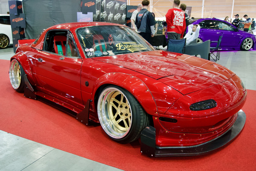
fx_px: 224
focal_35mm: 32
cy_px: 86
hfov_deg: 59.5
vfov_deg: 41.7
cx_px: 128
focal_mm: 21
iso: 2500
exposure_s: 1/160
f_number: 4
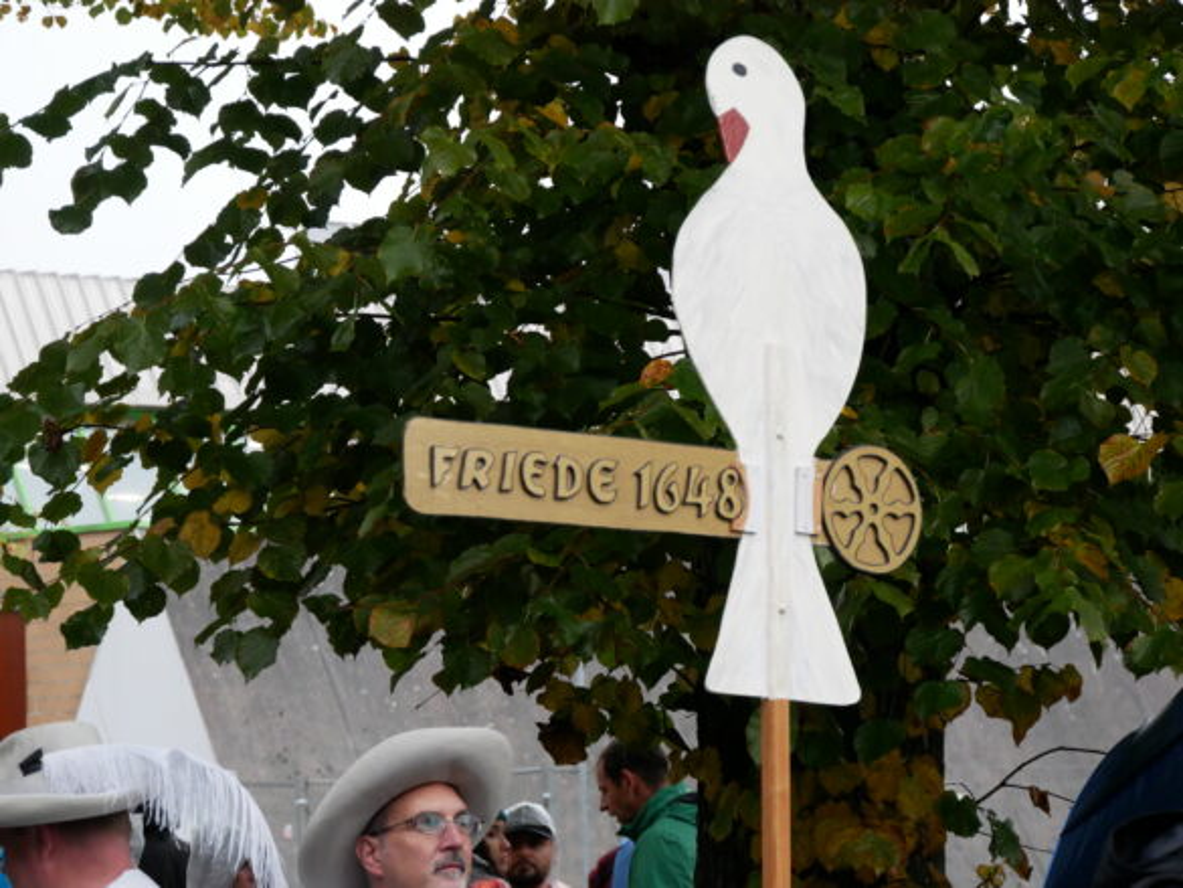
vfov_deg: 12.2
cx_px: 592
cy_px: 444
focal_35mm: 122
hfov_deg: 16.1
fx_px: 4170
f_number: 5.2
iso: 2000
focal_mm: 61
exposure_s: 1/160
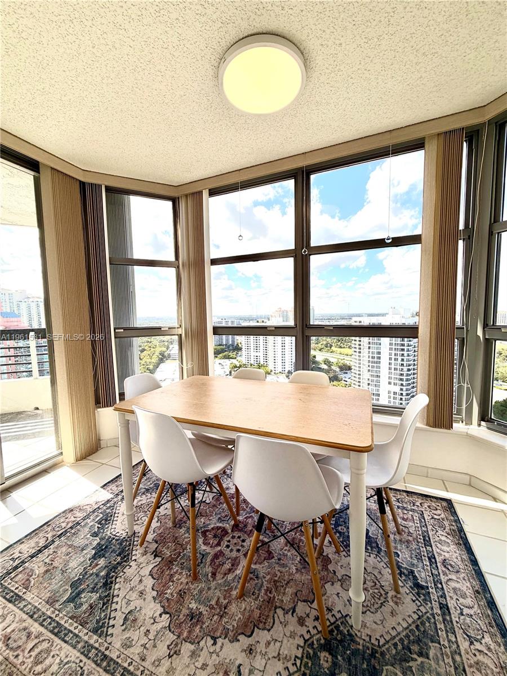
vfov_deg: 102.1
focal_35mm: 14
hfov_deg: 85.7
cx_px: 254
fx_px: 273
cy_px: 338
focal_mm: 2.22
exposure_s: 1/596
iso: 40
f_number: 2.2
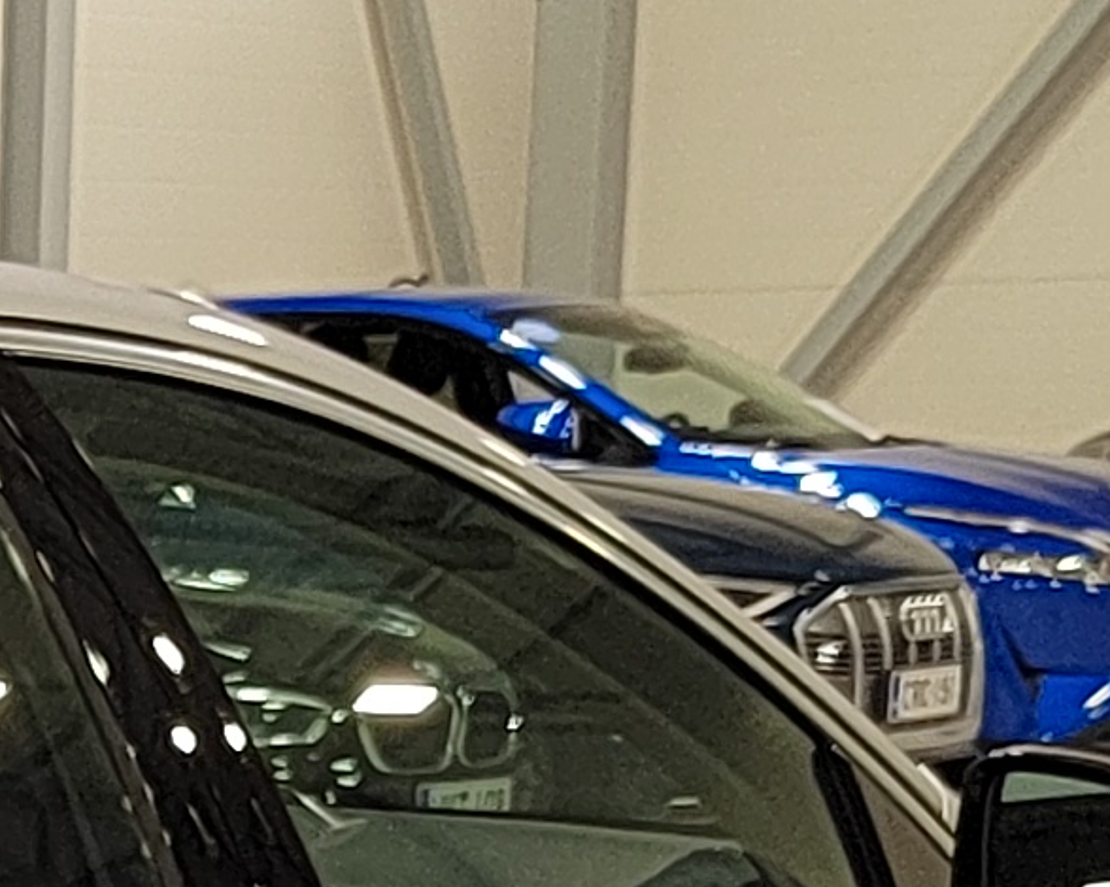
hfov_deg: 10.1
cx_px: -1240
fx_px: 5747
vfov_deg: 8.5
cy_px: 1655
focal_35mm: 175
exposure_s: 1/100
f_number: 1.9
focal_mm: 5.52
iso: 806
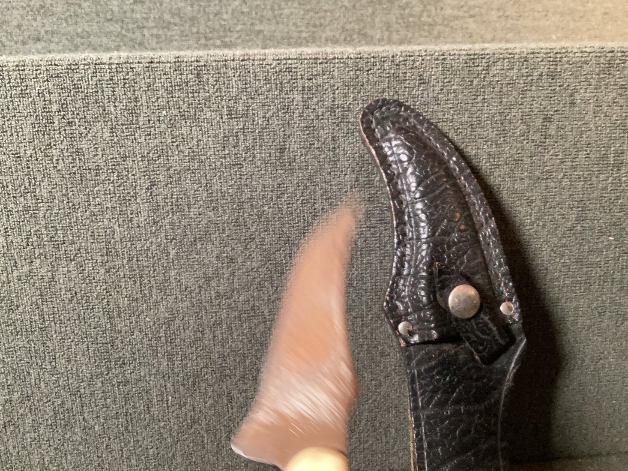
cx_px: 318
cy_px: 242
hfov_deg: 56.8
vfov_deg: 44.1
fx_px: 580
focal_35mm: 32
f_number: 2.4
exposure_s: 1/25
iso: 500
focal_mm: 3.3
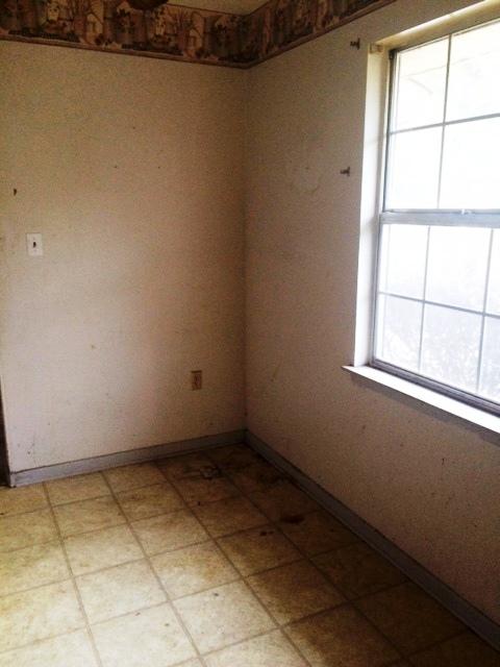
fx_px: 559
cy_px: 334
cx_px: 250
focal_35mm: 29
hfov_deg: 48.2
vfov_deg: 61.7
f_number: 2.2
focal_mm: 4.15
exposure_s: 1/30
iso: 200
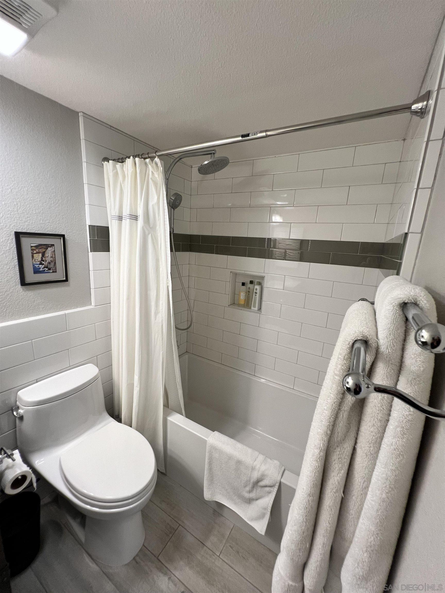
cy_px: 296
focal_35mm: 13
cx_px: 222
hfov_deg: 89.9
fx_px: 223
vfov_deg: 106.2
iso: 125
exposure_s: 1/60
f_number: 1.8
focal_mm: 1.57
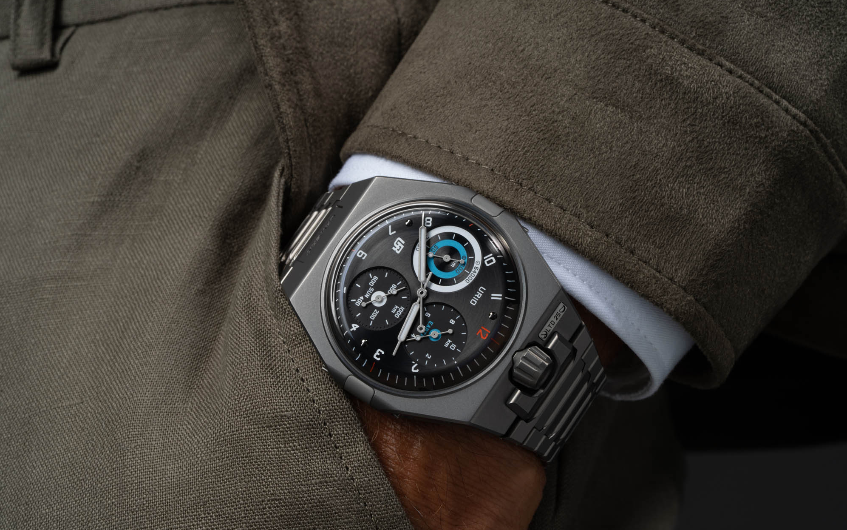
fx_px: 2124
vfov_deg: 14.2
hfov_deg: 22.6
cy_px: 278
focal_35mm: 92
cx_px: 424
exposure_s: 1/200
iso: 200
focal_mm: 90
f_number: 18
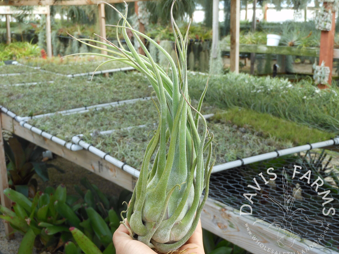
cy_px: 129
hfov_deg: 40.4
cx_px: 163
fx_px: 460
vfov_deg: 30.9
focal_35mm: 47
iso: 80
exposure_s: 1/40
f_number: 4.6
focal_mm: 8.1
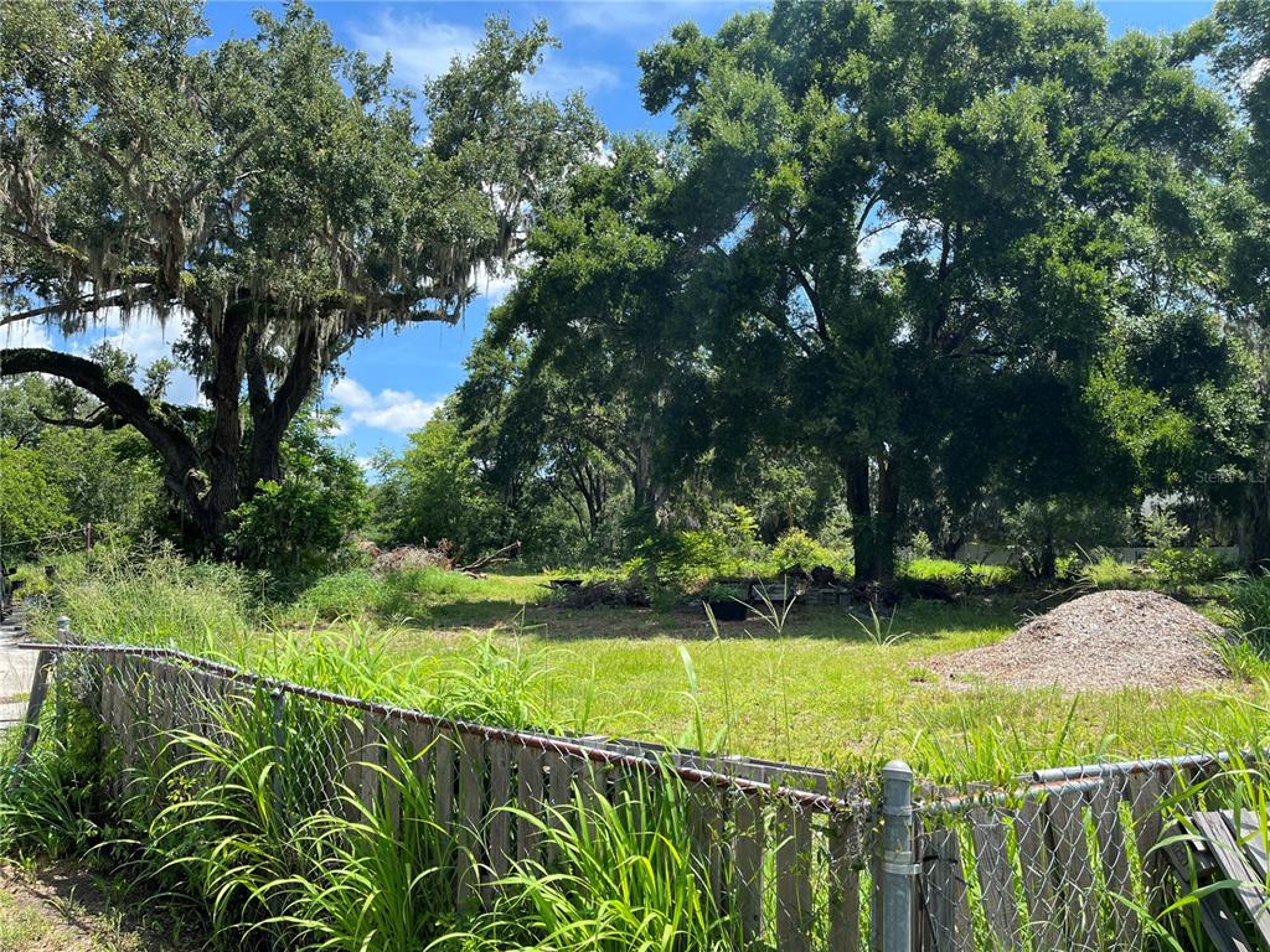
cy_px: 476
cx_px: 635
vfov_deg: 53.1
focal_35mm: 26
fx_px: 954
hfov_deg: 67.3
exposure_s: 1/1422
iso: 50
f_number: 1.6
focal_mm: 5.1
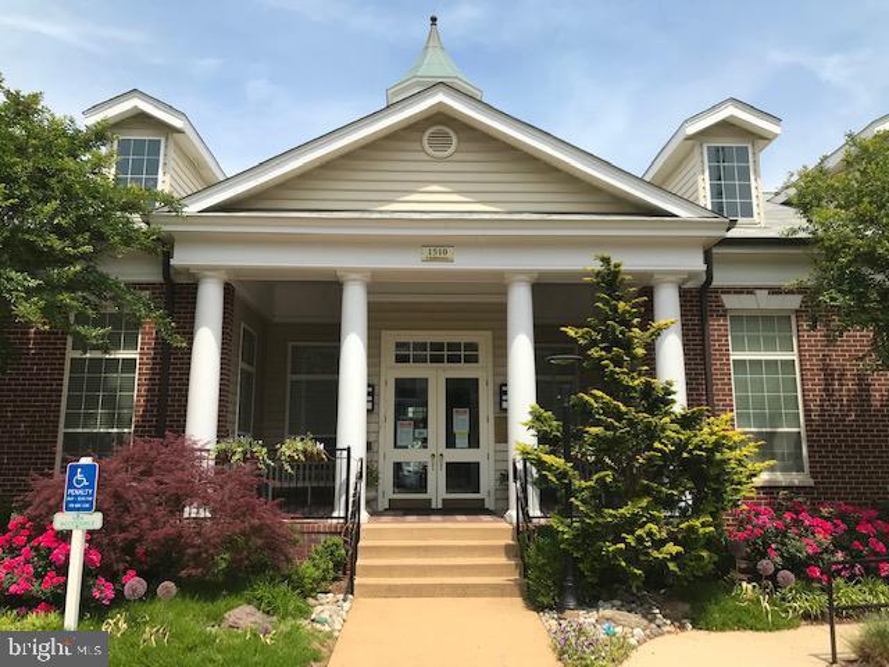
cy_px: 334
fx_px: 719
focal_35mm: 28
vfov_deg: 49.7
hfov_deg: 63.4
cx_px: 444
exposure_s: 1/2179
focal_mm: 3.99
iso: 20
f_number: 1.8
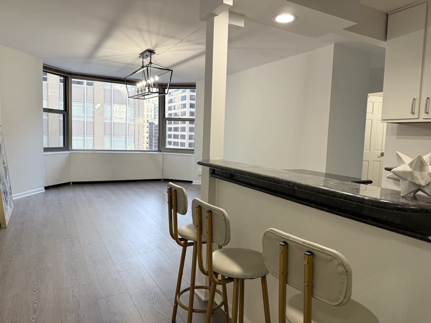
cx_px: 216
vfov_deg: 56.8
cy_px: 162
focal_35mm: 24
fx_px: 299
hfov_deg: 71.6
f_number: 1.78
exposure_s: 1/120
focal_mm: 6.76
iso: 100
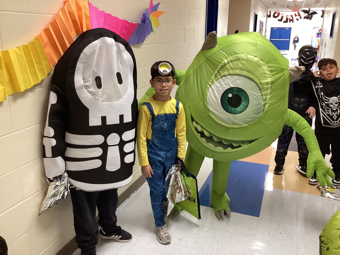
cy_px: 128
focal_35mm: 31
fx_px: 304
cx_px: 170
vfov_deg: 45.4
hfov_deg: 58.4
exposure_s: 1/50
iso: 200
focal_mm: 3.3
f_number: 2.4
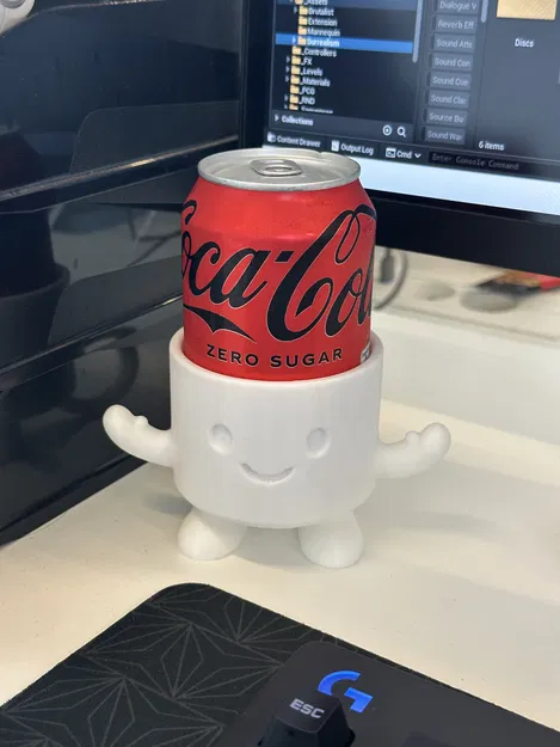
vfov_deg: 39.6
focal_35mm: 48
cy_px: 374
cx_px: 280
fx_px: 1035
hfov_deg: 30.3
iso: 64
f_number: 1.78
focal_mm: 6.86
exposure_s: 1/50
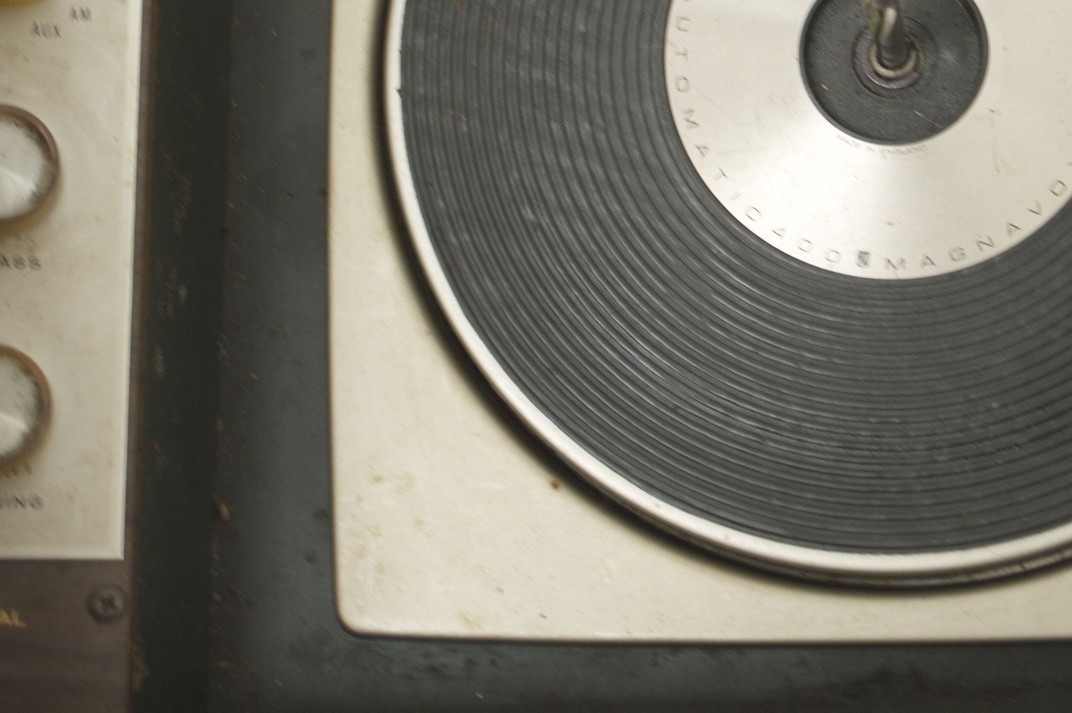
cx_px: 841
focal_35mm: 99
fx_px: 2946
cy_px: 63
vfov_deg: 13.7
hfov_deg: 20.4
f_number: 5
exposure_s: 1/20
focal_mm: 34
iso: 400
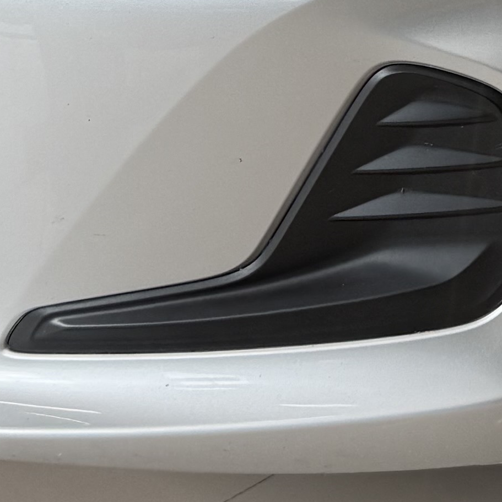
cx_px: 561
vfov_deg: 12.1
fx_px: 2182
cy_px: -389
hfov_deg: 12.9
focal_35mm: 133
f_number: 1.78
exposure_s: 1/200
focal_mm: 6.76
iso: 80
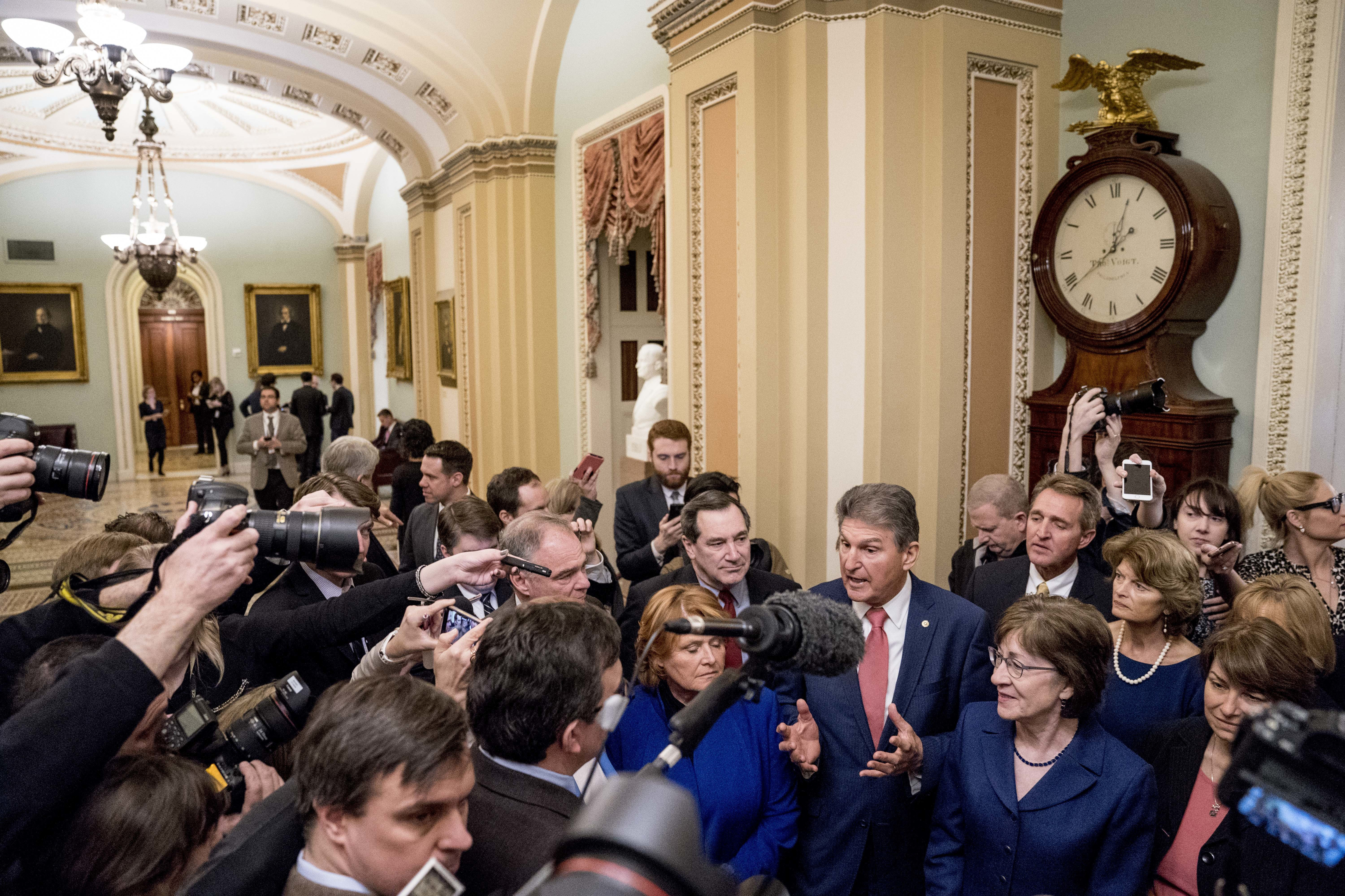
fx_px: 897
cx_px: 672
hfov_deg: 73.7
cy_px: 448
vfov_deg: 53.1
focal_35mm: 24
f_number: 2.8
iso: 10000
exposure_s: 1/200
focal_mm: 24
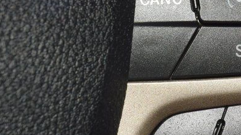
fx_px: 1841
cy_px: -1
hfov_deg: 7.5
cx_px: 242
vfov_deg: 4.2
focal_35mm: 288
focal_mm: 70
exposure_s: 1/125
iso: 100
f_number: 8
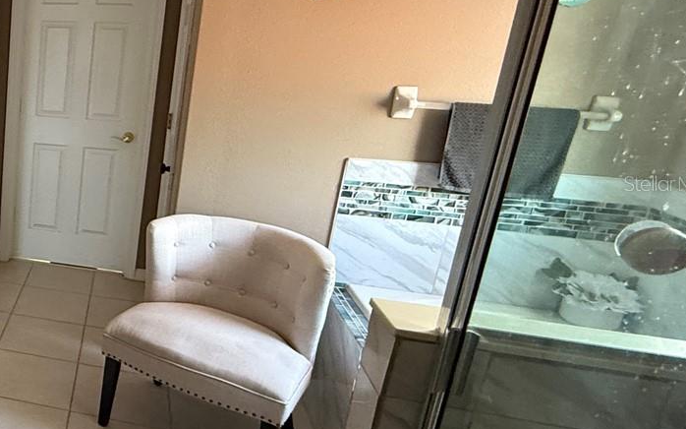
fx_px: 636
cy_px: 183
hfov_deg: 43.7
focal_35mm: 34
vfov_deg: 37.2
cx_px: -70
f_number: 2.2
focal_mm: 2.22
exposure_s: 1/60
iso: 400
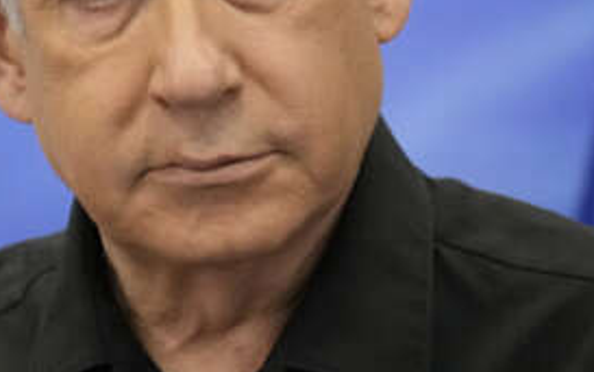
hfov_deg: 3.1
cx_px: 209
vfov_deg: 2.0
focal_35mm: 671
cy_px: 13
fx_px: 10869
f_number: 2.8
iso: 5000
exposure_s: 1/2000
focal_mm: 200
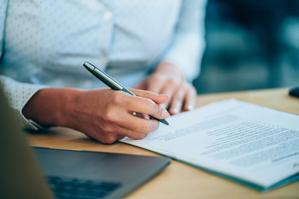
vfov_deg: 16.1
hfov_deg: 23.9
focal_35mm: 85
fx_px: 706
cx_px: 150
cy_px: 100
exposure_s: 1/500
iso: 500
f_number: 1.8
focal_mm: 85
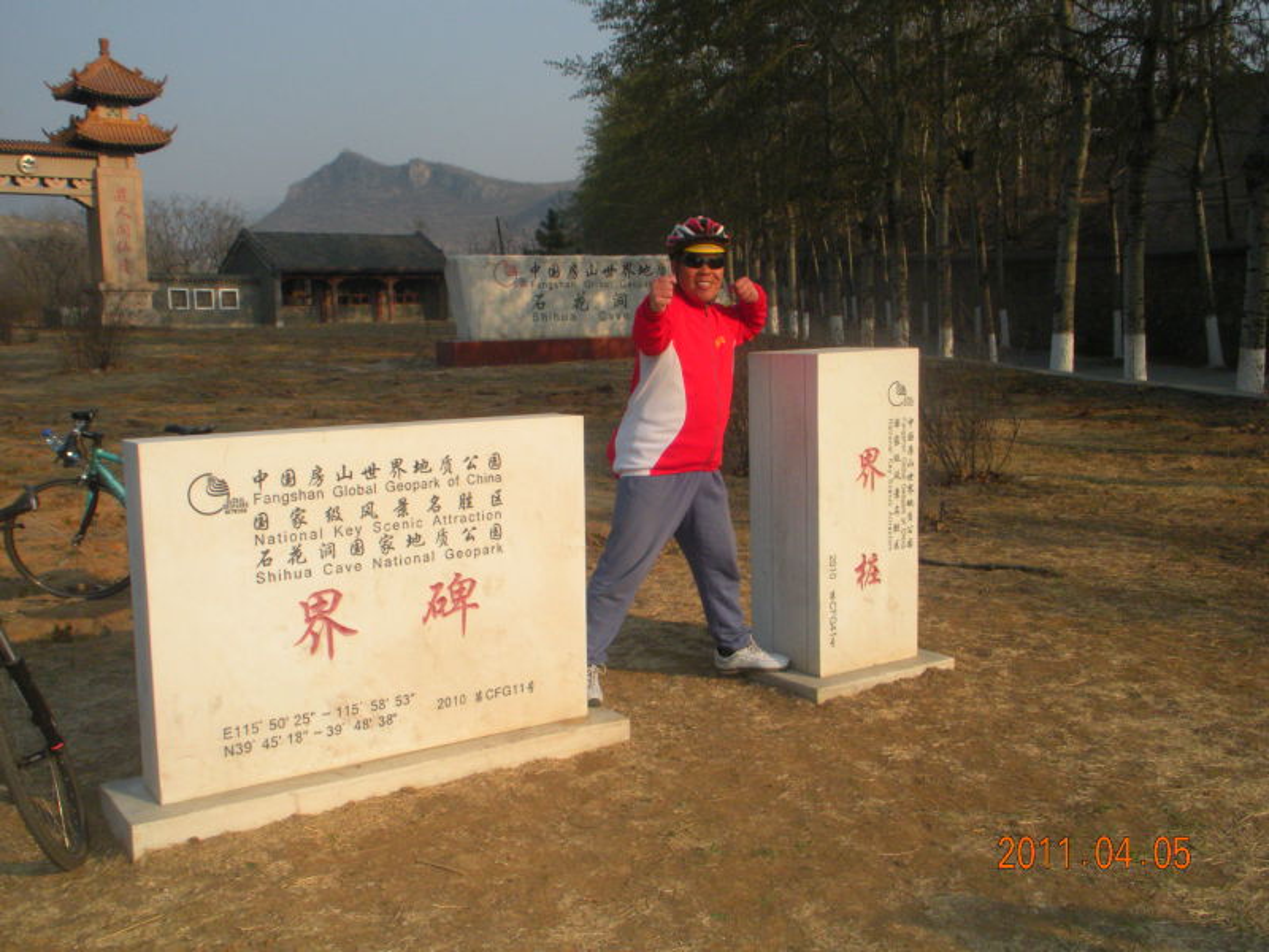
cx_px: 634
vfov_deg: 39.7
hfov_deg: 51.4
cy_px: 476
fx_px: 1320
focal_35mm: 36
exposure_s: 1/754
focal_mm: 6.3
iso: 200
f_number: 5.6
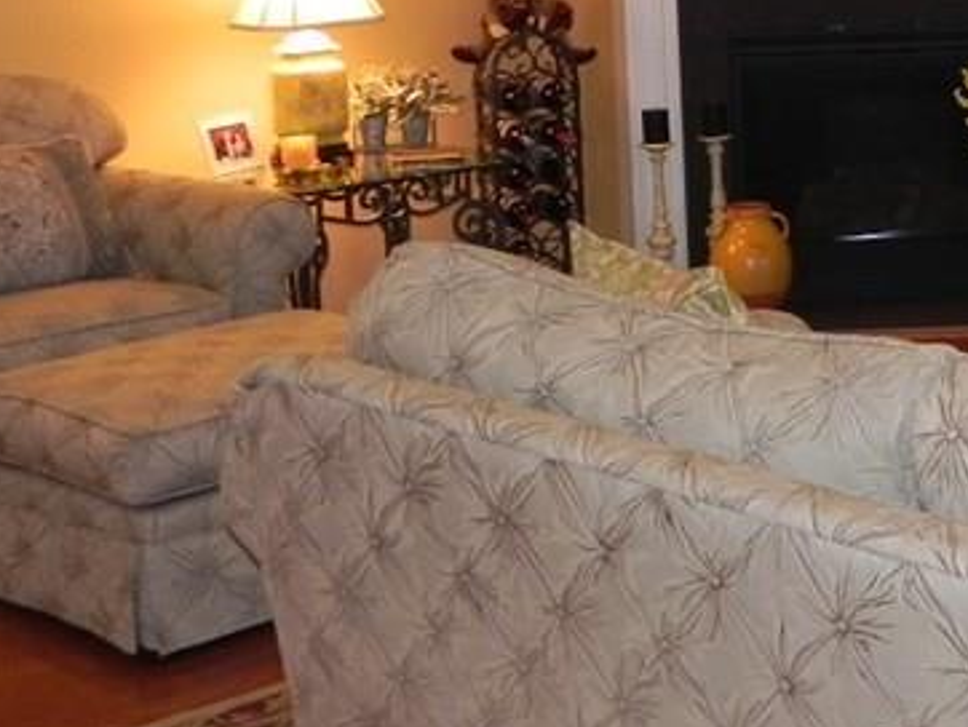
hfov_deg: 22.6
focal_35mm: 82
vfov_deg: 17.8
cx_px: 1027
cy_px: 99
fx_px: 2295
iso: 200
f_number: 2.8
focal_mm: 5.2
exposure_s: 1/30
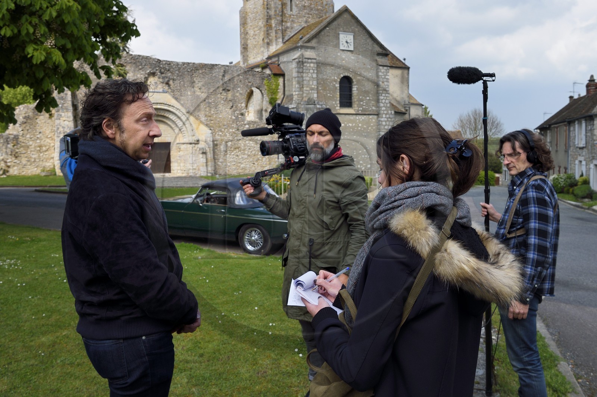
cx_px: 298
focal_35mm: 29
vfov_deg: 44.9
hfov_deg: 63.7
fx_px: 481
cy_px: 198
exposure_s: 1/500
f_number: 10
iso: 500
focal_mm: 29
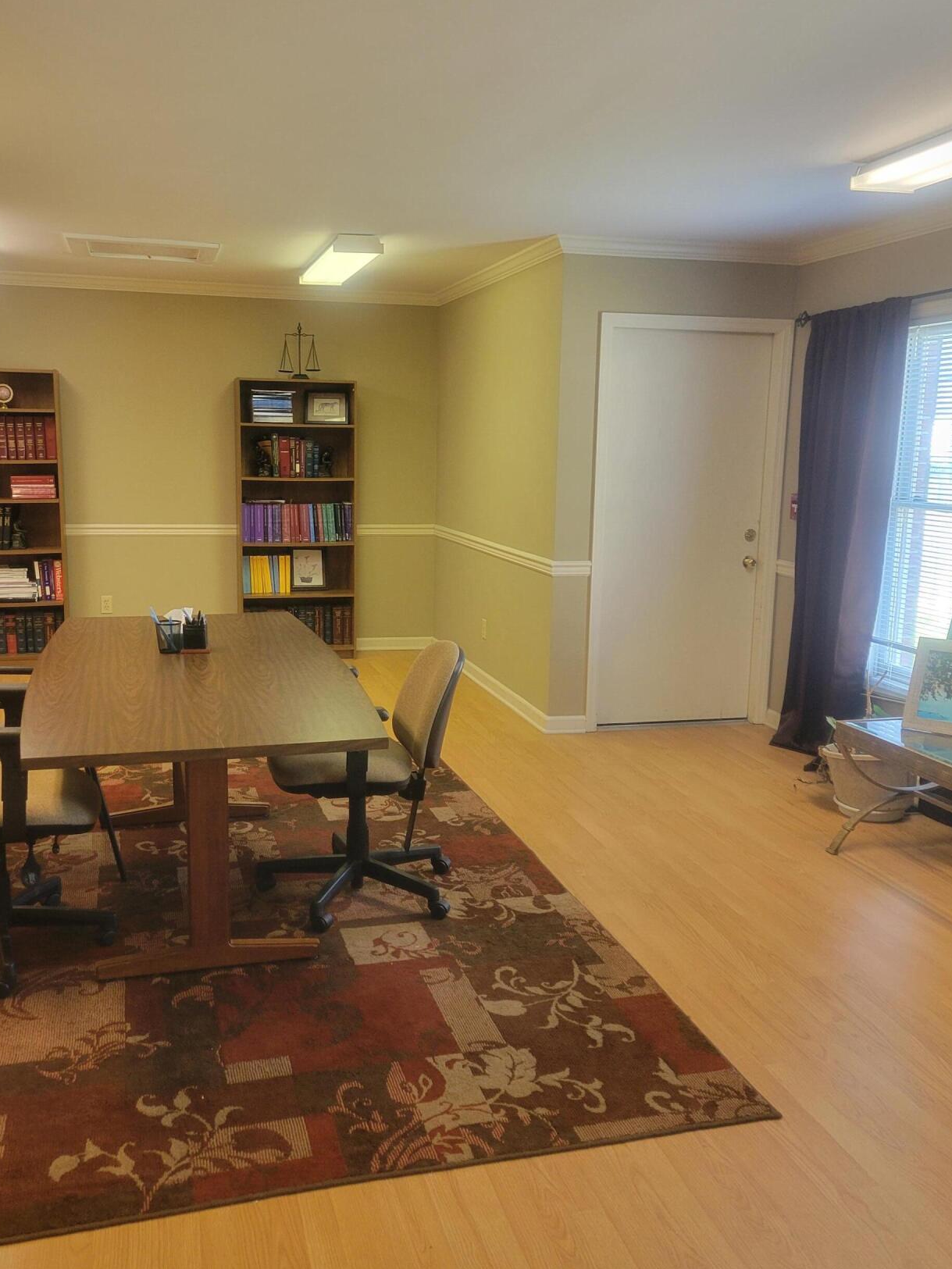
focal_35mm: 32
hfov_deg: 44.1
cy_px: 640
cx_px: 448
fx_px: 1173
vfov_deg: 56.8
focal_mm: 5.4
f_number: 1.8
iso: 250
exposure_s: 1/60
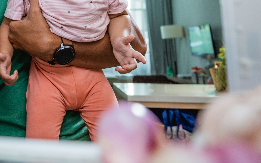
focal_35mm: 44
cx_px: -9
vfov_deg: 27.5
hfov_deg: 39.1
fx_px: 313
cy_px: 0
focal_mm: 18
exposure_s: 1/100
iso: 1250
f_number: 2.8
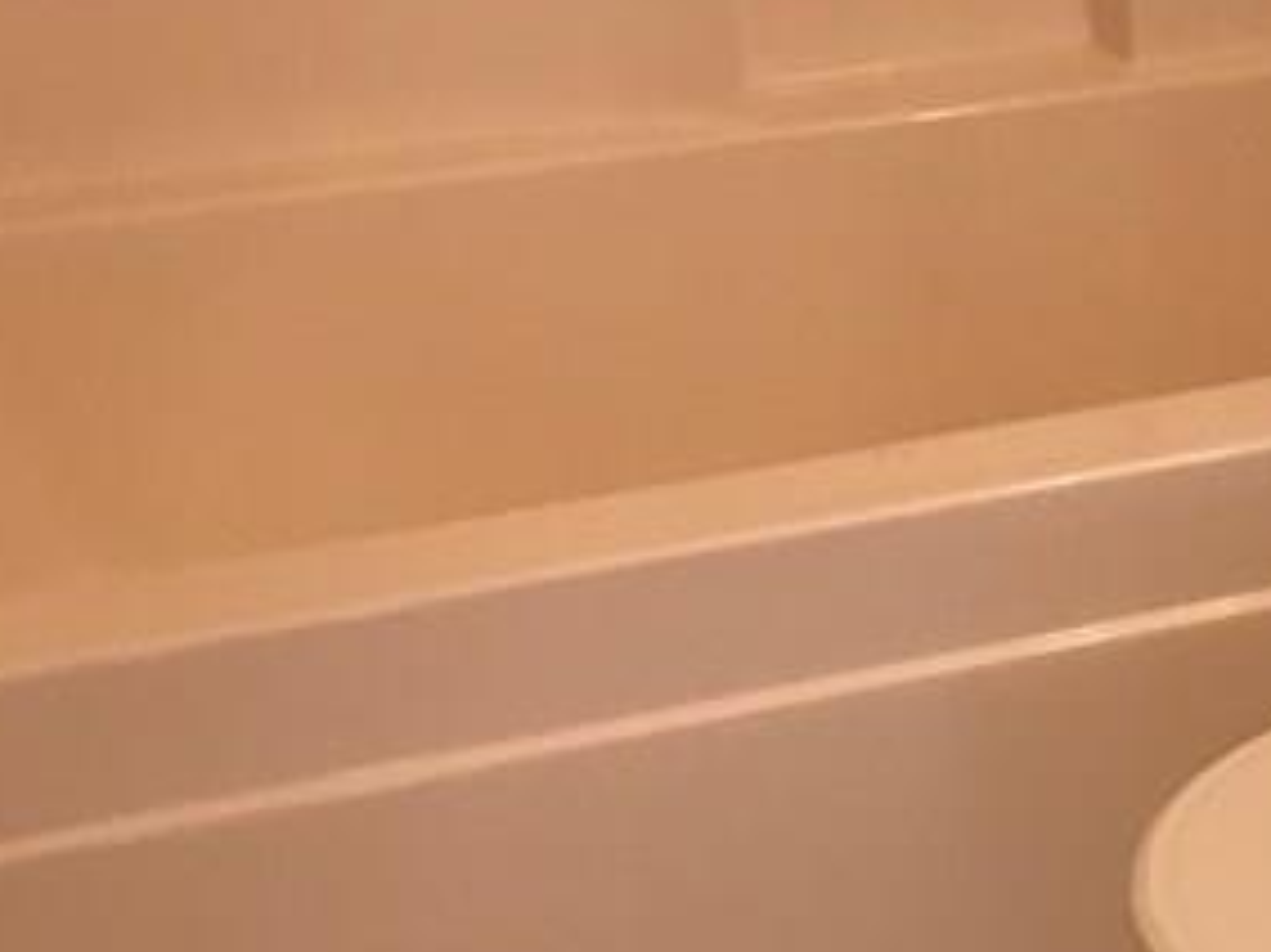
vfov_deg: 13.3
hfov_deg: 18.3
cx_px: 1262
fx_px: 3854
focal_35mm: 105
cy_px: -485
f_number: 2.2
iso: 64
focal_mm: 4.15
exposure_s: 1/30
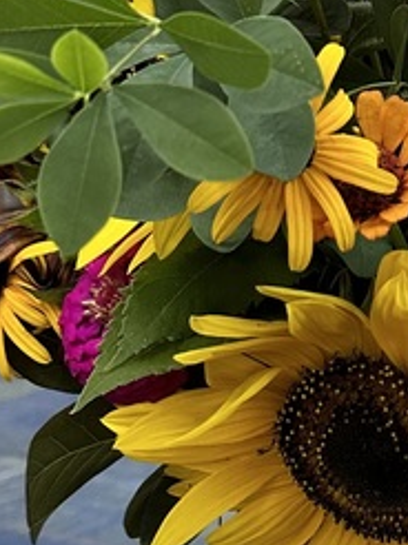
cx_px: 545
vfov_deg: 19.1
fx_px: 1574
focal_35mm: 100
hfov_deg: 14.1
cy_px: 554
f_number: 1.78
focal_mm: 6.86
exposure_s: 1/120
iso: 160
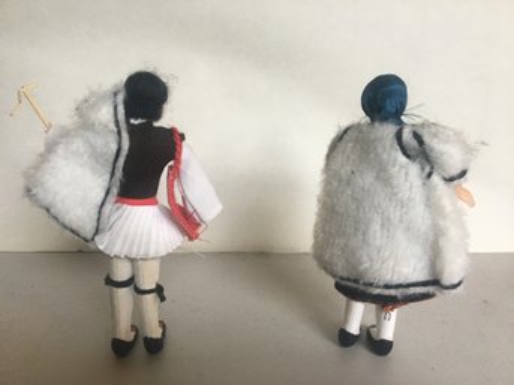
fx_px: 430
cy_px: 192
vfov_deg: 48.2
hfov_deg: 61.7
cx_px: 257
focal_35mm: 29
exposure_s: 1/30
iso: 40
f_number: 2.2
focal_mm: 4.15
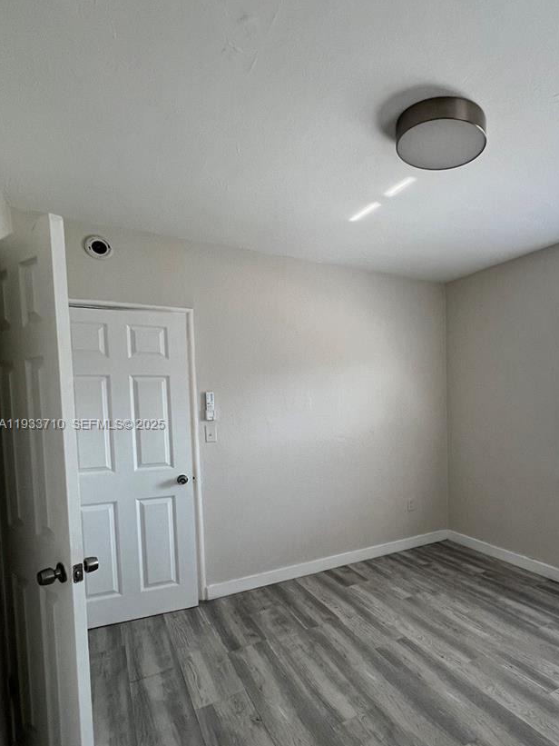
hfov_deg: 65.4
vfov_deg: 84.1
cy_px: 425
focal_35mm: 19
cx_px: 405
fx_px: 409
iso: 100
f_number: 1.8
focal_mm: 1.57
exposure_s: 1/99
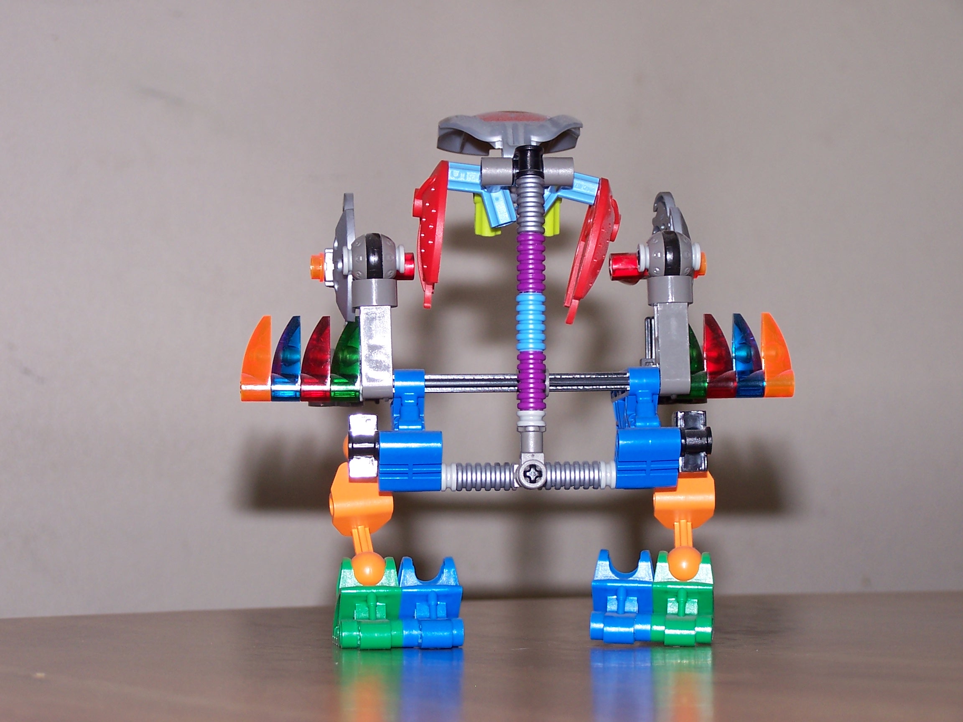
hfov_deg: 18.7
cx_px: 482
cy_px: 361
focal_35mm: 105
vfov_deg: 14.1
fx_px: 2921
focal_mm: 17.5
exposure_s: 1/90
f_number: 3.2
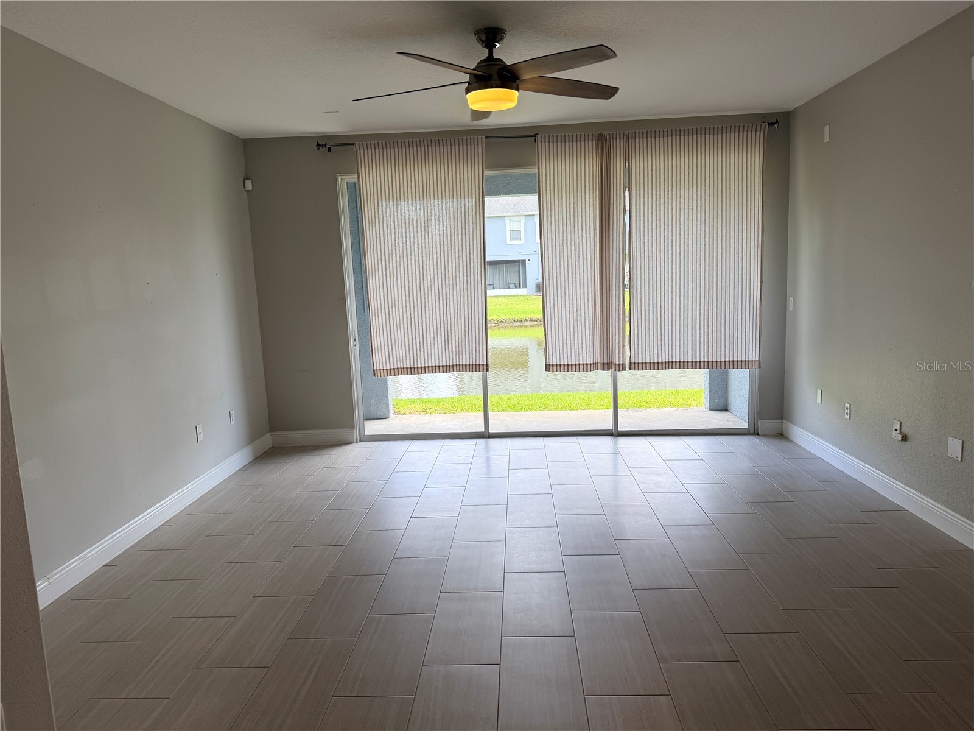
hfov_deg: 71.6
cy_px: 366
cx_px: 487
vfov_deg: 56.8
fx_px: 675
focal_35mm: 24
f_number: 1.78
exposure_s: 1/504
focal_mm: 6.76
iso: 80
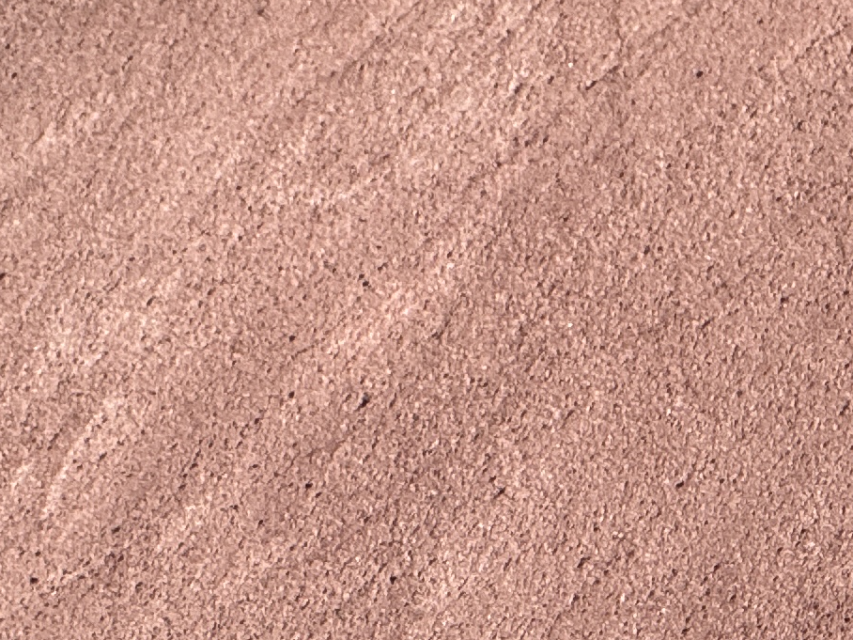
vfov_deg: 2.8
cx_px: 475
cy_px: 1314
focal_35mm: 533
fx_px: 13134
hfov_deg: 3.7
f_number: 2.8
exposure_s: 1/1096
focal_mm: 15.66
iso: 50
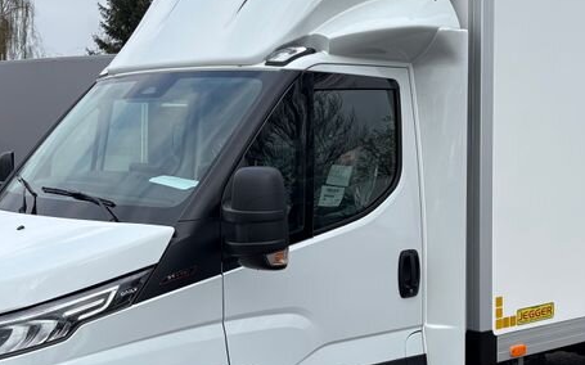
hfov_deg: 32.8
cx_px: 365
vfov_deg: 20.9
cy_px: 176
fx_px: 988
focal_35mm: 62
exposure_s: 1/3831
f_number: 1.6
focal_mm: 5.96
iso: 50
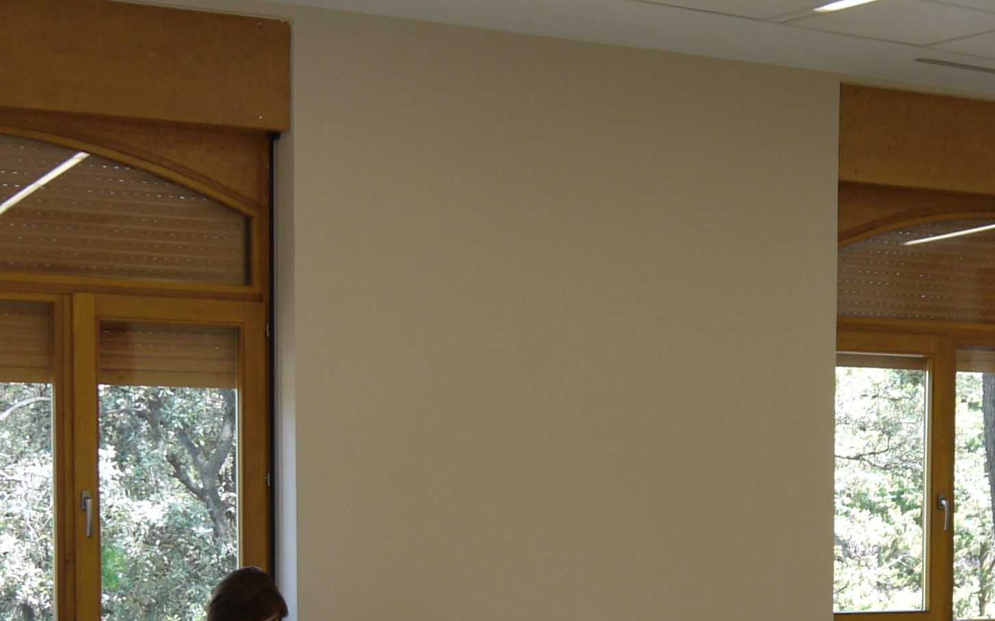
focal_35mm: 80
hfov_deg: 25.3
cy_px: 638
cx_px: 832
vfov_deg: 16.0
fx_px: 2169
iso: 100
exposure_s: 1/60
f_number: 3.5
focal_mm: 14
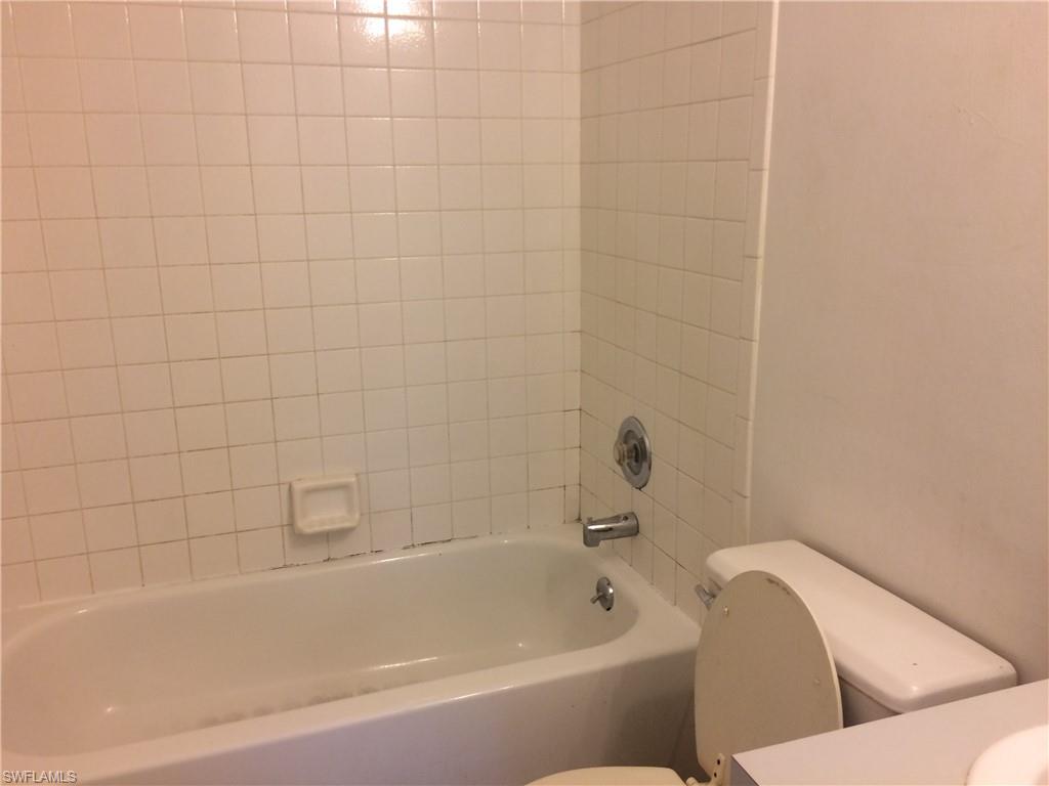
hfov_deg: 61.7
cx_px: 524
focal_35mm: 29
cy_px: 393
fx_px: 879
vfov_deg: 48.2
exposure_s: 1/30
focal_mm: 4.15
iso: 80
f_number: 2.2
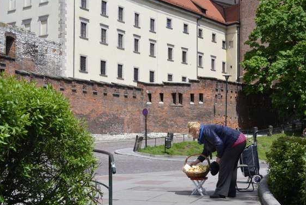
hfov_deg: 36.2
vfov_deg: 24.6
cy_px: 121
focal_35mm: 55
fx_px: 468
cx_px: 150
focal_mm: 26
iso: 400
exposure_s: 1/1600
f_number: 6.3
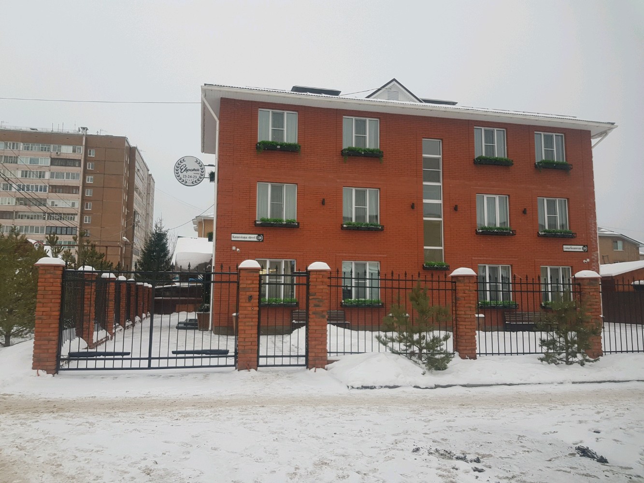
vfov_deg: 53.1
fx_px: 484
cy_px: 242
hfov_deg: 67.3
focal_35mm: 26
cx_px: 322
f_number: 1.7
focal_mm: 4.2
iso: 50
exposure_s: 1/100
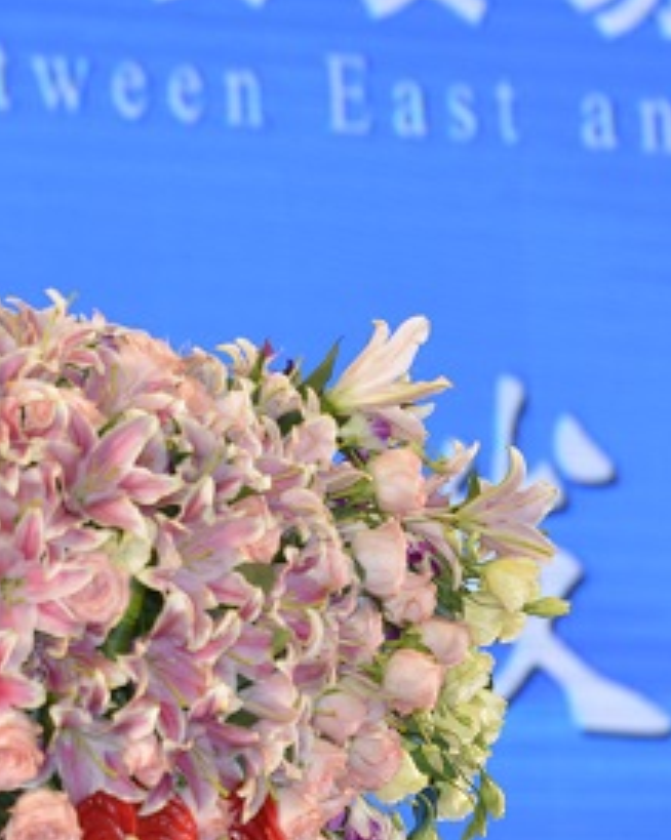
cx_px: -209
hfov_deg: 4.4
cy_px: 362
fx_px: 8673
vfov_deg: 5.5
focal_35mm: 349
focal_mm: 145
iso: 640
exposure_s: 1/200
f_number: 5.6
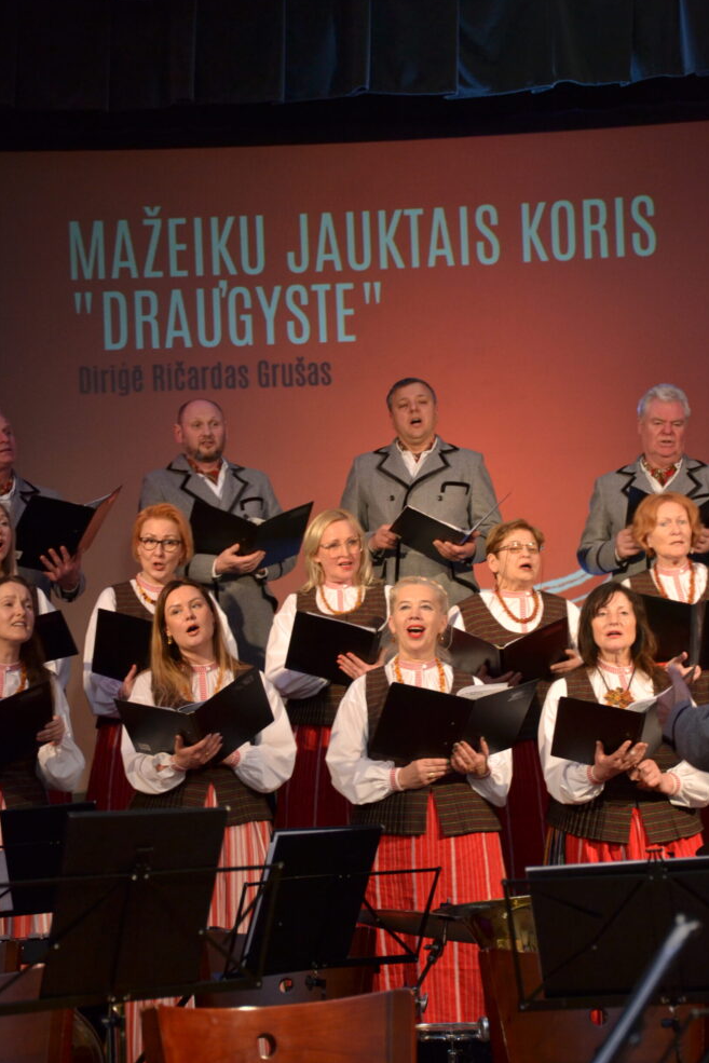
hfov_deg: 17.5
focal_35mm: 78
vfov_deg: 26.0
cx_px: 349
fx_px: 2303
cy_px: 546
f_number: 4.8
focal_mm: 50
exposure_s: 1/60
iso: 800
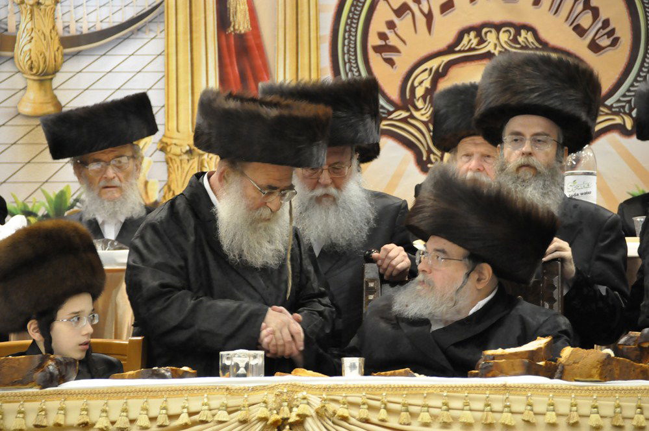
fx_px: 4457
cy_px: 216
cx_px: 324
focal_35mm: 248
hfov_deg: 8.3
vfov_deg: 5.5
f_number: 5.6
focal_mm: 165
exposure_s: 1/40
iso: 2500
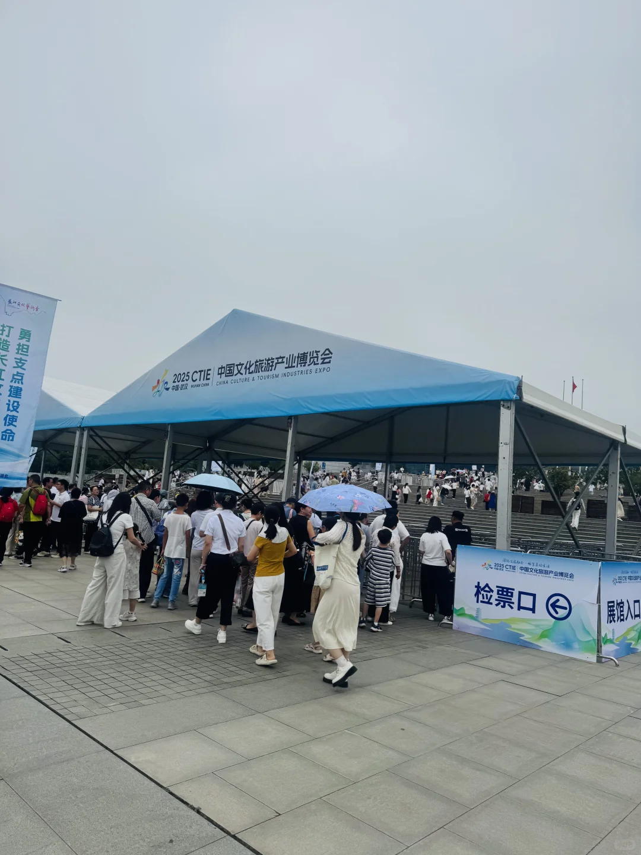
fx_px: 593
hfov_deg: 56.8
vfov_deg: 71.6
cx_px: 320
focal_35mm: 24
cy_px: 428
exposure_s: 1/10417
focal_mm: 6.76
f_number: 1.78
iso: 80
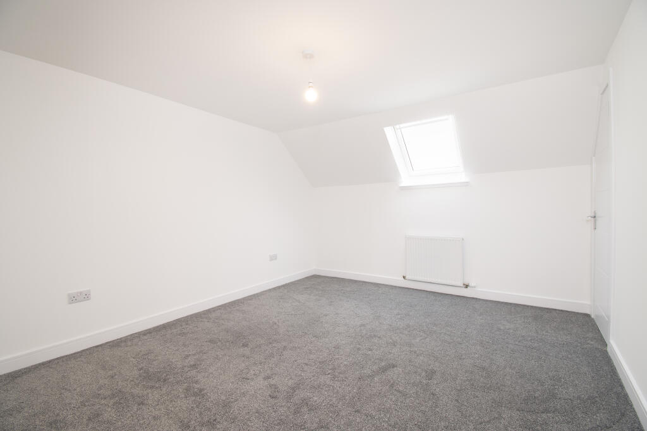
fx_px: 269
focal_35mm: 15
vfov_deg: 77.3
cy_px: 216
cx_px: 324
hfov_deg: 100.4
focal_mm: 10
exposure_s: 1/6
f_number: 9
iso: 320
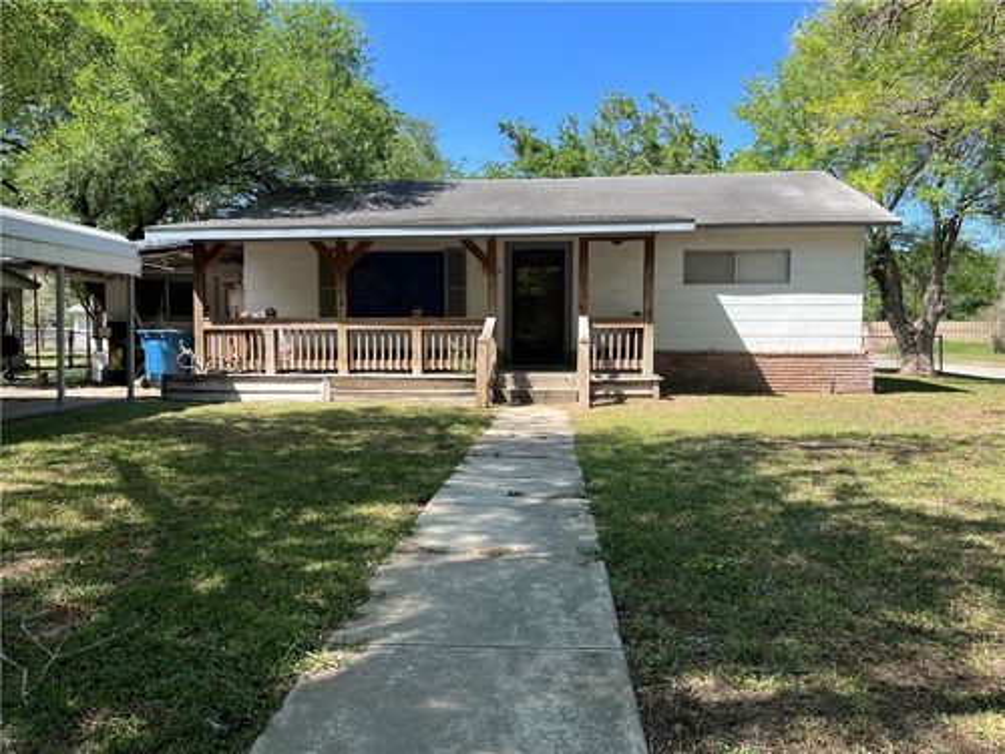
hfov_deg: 67.3
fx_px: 755
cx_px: 502
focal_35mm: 26
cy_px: 377
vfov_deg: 53.1
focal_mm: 5.7
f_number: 1.5
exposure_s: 1/1531
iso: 50
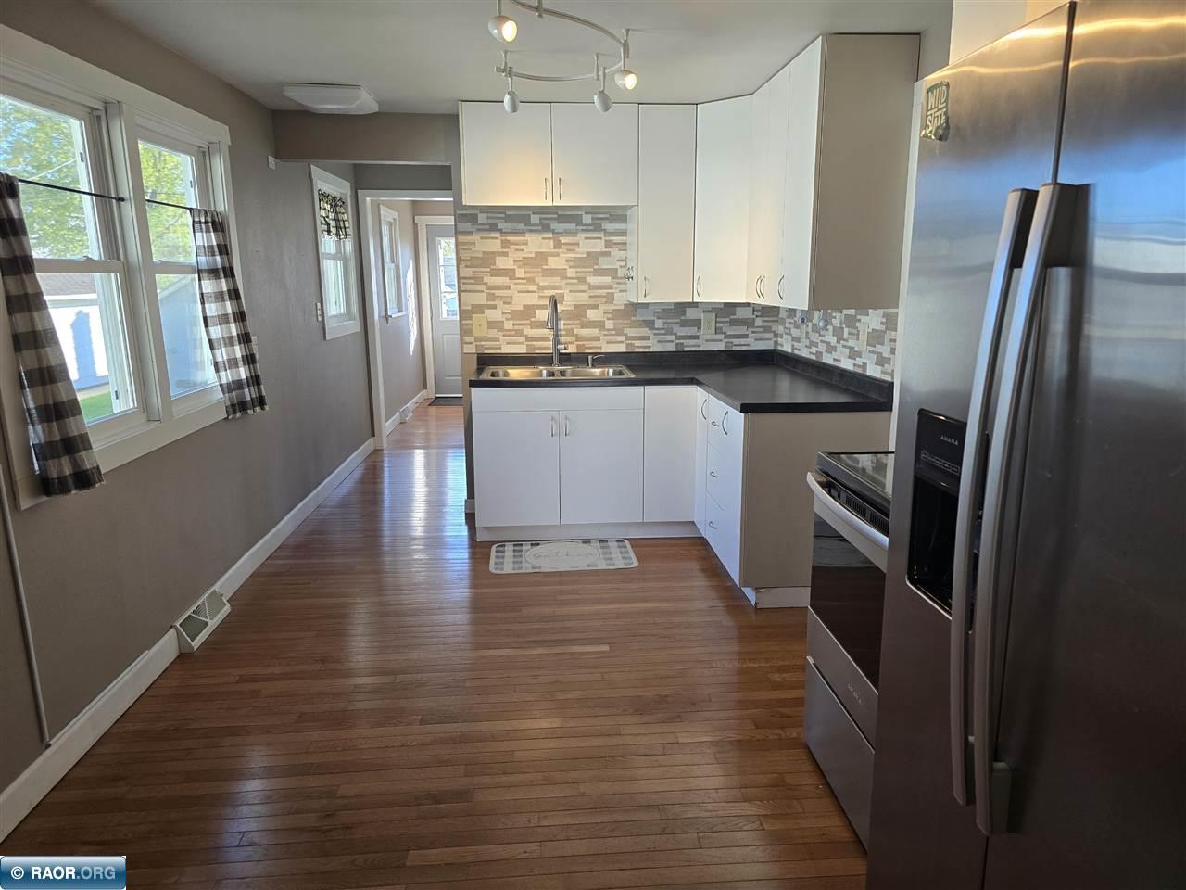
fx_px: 788
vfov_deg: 58.9
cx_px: 593
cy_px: 445
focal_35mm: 23
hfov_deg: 73.9
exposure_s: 1/180
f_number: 1.7
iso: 125
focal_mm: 6.3
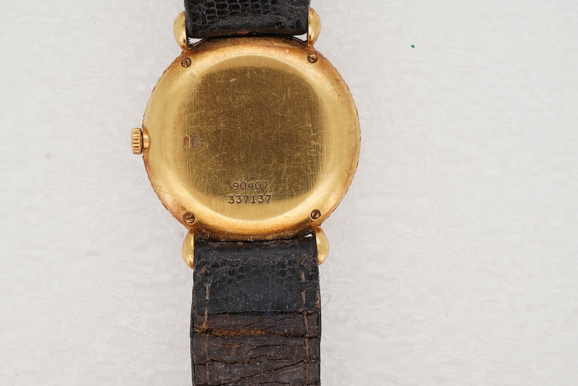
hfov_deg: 33.9
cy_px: 154
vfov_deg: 23.0
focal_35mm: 59
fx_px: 947
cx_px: 250
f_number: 22
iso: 160
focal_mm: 30
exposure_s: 1/160
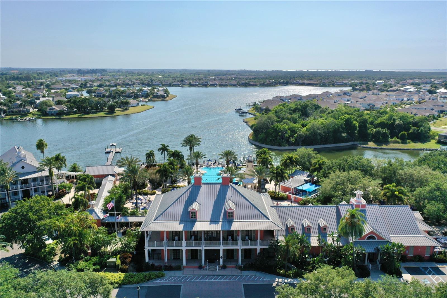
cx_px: 224
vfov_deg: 46.4
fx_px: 348
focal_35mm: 28
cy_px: 149
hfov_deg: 65.5
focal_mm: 10.26
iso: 100
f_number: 2.8
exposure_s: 1/3200
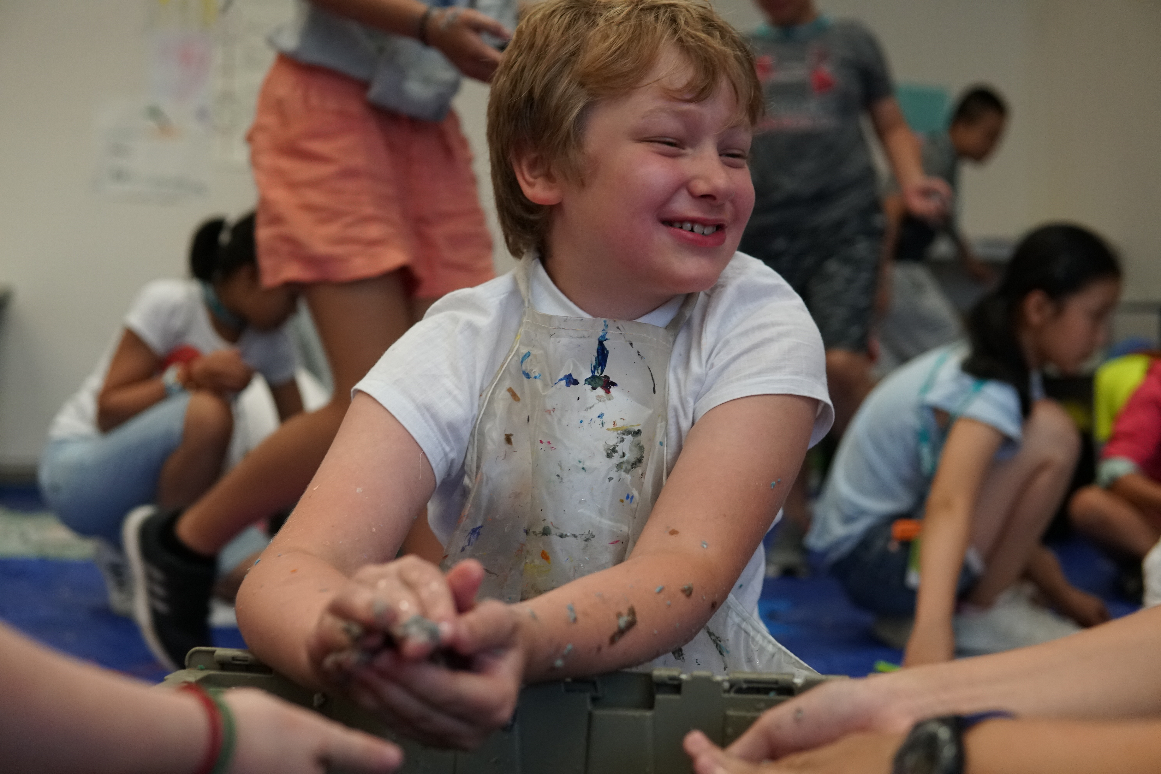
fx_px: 1451
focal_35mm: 45
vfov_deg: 29.9
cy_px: 387
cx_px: 580
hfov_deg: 43.6
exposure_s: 1/160
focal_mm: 30
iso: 1600
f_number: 2.2
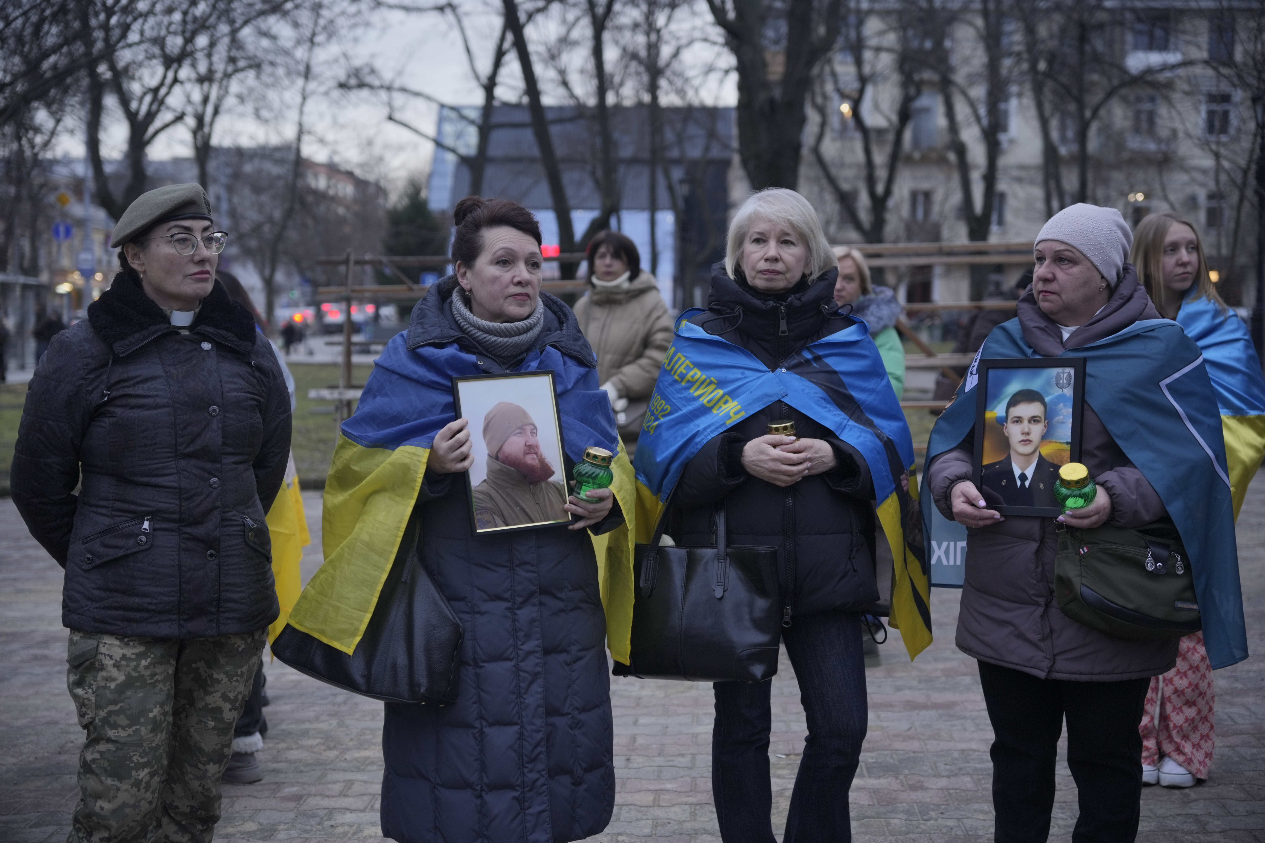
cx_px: 632
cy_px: 422
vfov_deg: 27.7
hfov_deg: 40.6
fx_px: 1711
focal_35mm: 49
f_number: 2.8
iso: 250
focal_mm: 48.7
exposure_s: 1/100
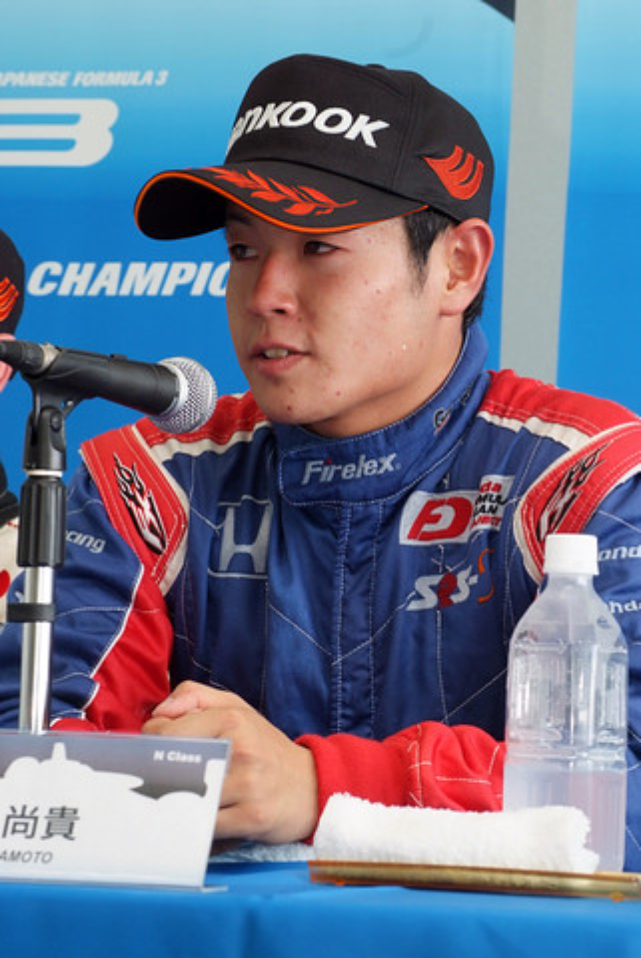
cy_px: 479
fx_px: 3198
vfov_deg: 17.0
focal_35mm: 120
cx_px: 320
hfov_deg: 11.4
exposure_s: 1/60
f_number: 11
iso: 800
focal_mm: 80
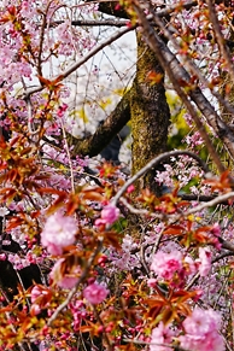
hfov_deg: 4.7
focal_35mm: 289
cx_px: -56
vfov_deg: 7.1
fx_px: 2818
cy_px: 352
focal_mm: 105
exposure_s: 1/320
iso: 100
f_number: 6.3
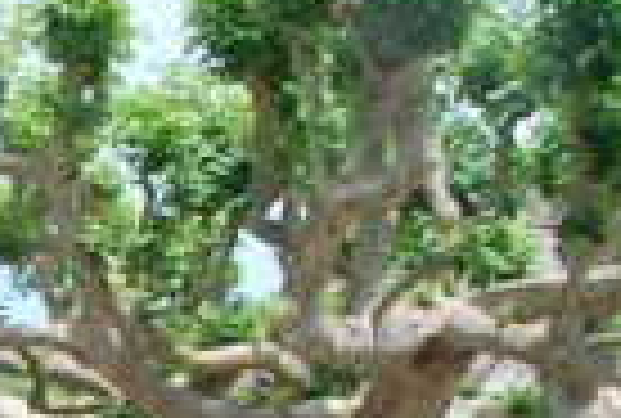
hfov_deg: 9.2
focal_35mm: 214
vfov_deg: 6.3
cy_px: 814
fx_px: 3704
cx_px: -416
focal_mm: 22
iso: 400
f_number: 9
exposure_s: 1/320
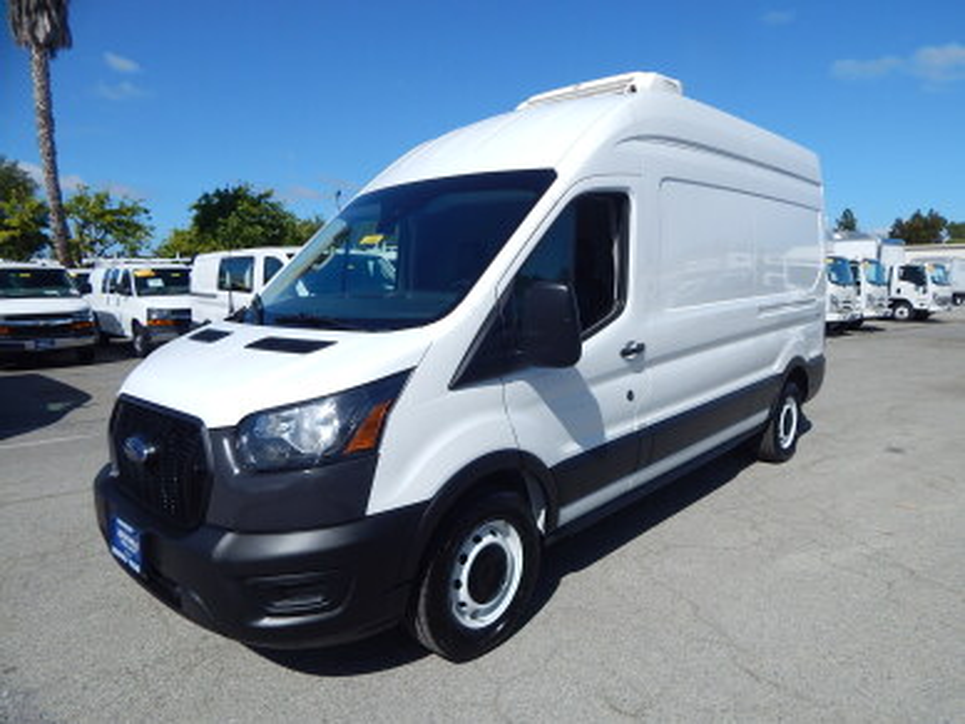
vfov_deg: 61.1
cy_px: 362
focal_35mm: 22
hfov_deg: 76.4
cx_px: 482
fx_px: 613
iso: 125
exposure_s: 1/1250
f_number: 6
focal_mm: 4
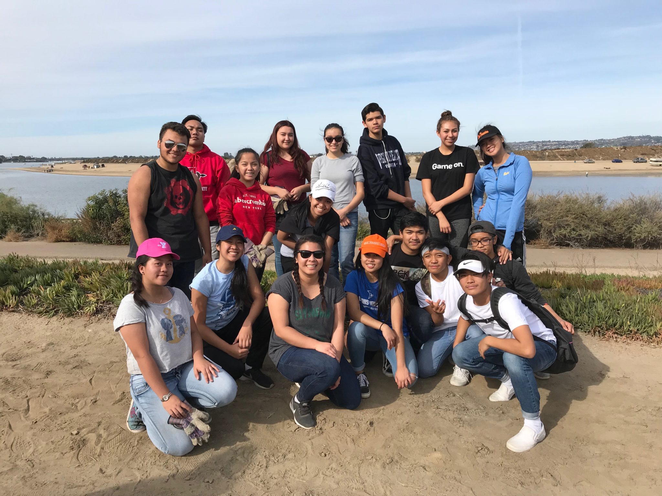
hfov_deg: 63.4
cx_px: 331
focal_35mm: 28
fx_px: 535
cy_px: 248
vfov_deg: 49.7
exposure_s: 1/2128
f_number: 1.8
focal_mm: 3.99
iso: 20
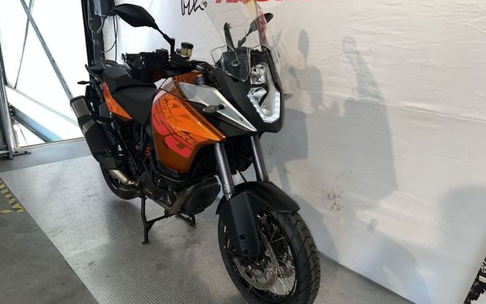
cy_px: 164
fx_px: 371
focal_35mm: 28
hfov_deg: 66.5
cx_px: 243
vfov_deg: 44.5
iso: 40
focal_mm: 5.7
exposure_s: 1/32
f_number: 1.5
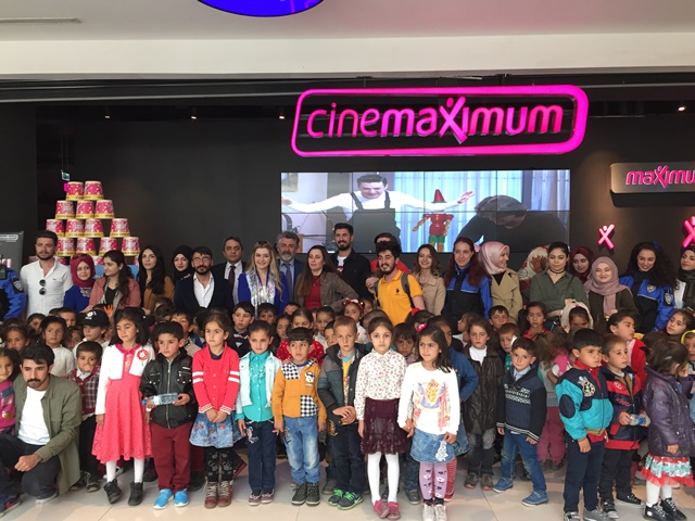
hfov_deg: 61.7
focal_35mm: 29
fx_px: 582
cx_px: 348
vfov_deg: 48.2
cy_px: 260
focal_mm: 4.15
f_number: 2.2
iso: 64
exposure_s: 1/33
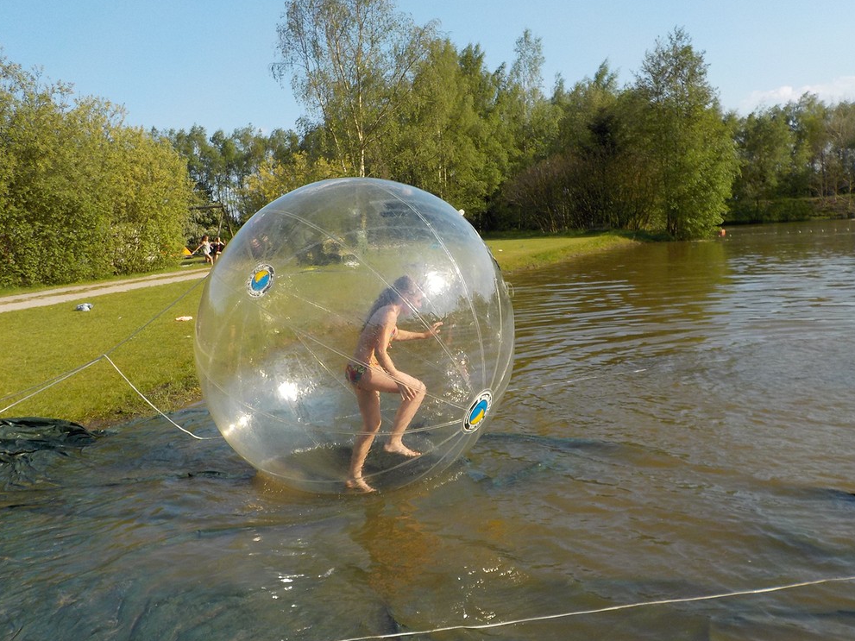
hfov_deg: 58.4
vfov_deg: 45.4
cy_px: 325
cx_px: 422
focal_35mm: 31
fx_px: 766
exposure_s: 1/1000
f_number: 3.3
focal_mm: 4.1
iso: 125
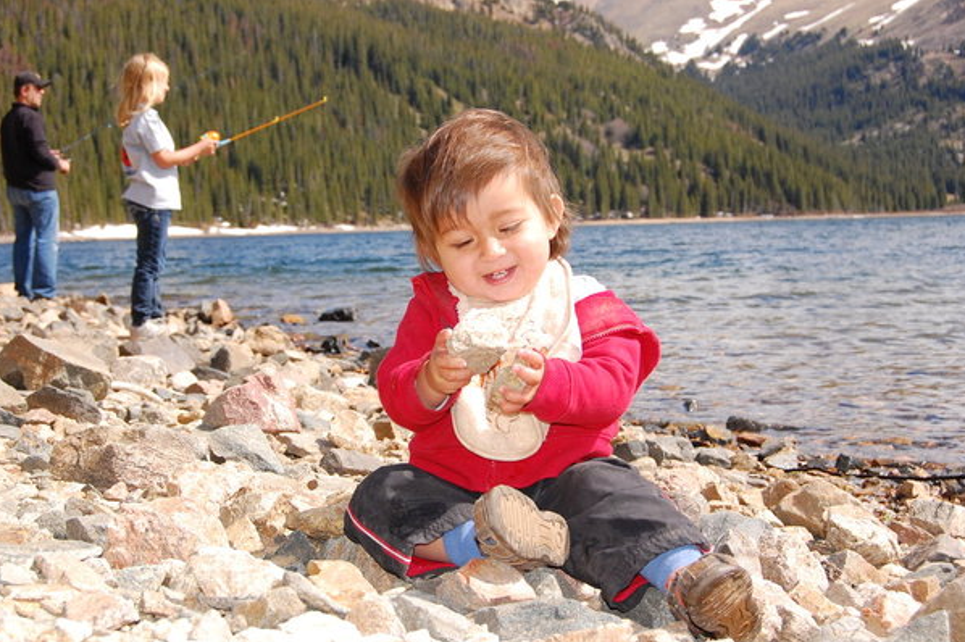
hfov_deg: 32.9
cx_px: 481
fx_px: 1634
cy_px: 329
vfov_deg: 22.2
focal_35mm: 61
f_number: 9
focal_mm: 38
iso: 400
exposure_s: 1/500
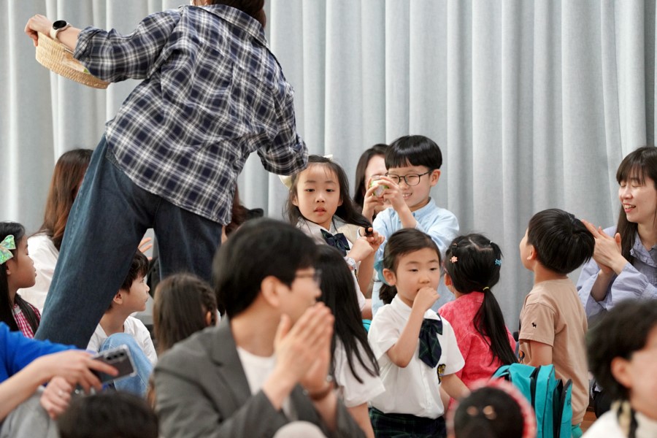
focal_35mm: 200
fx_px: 3650
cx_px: 328
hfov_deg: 10.3
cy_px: 219
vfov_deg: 6.9
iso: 3200
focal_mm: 200
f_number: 4
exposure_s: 1/250
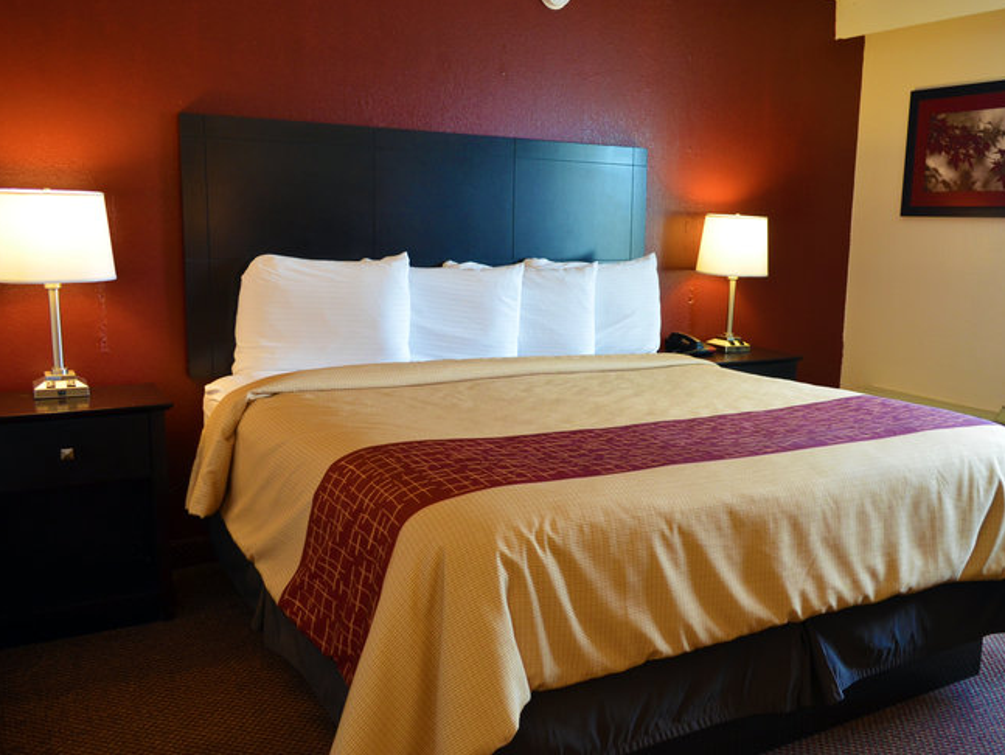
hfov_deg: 56.6
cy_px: 383
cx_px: 567
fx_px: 930
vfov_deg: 44.2
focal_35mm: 32
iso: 640
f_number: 4
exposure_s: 1/60
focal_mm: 18
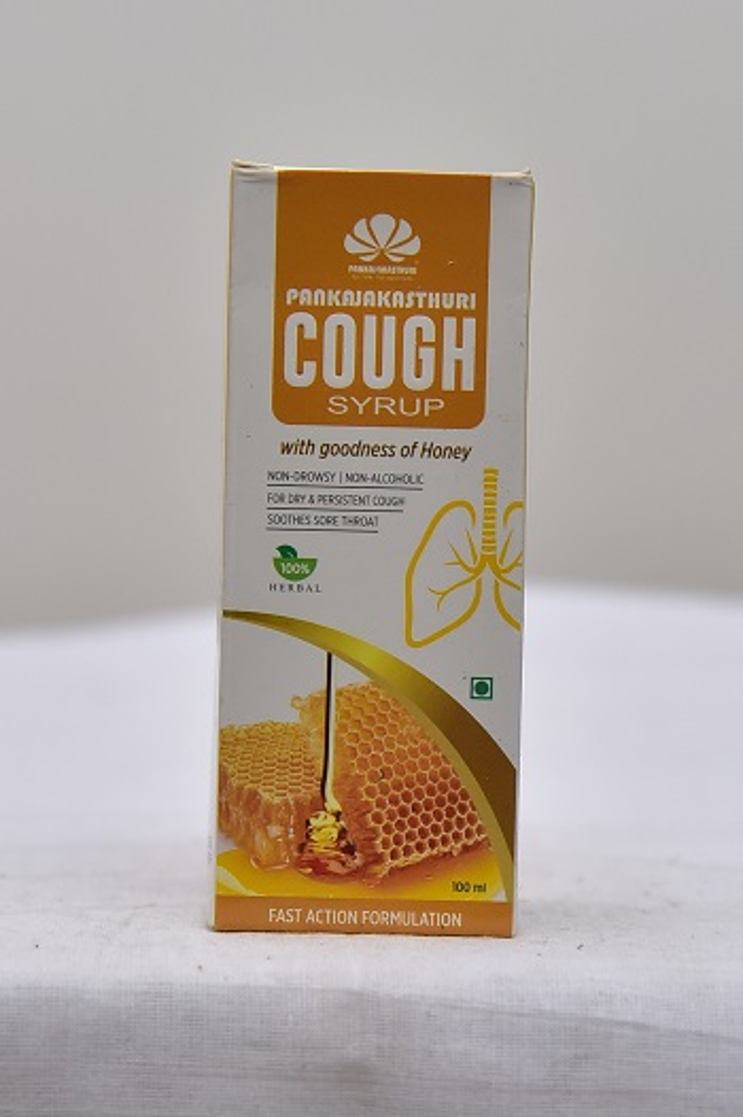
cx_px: 372
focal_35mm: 75
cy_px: 558
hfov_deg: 18.2
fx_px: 2325
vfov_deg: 27.0
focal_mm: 75
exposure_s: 1/125
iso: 1600
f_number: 4.5
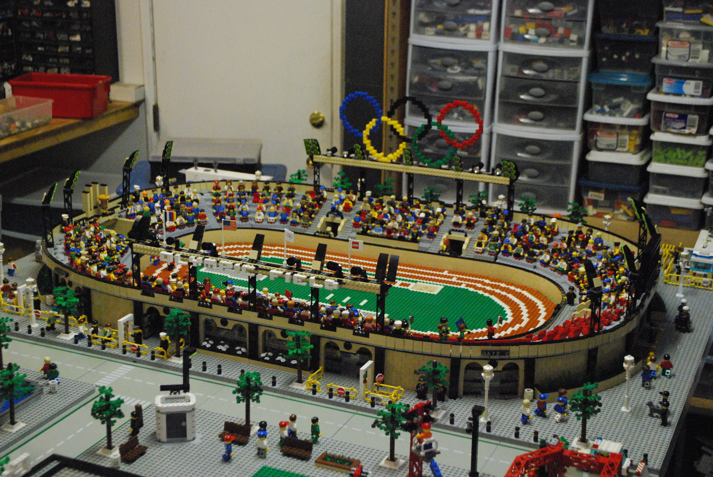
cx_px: 356
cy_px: 238
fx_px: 1071
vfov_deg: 25.1
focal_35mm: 54
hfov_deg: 36.8
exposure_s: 1/80
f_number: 5.3
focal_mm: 36
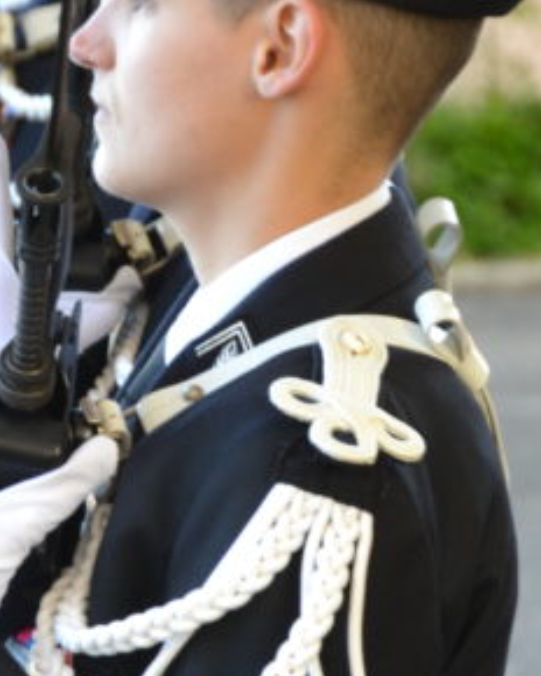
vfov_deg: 5.4
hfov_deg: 4.3
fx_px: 7148
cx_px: 56
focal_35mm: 357
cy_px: 394
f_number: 5.6
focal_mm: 105
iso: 500
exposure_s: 1/60
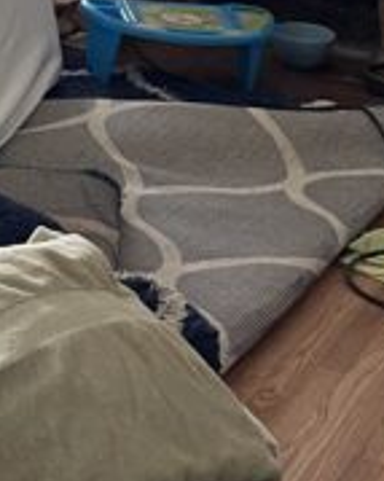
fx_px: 2062
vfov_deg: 13.2
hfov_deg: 10.2
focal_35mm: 145
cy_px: 30
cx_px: -220
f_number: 1.6
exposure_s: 1/60
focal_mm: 4.2
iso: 160
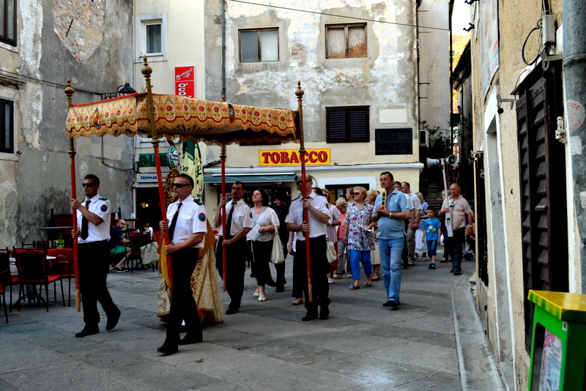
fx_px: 684
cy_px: 196
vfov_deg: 31.9
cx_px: 293
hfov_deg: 46.4
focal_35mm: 42
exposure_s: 1/60
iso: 720
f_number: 8
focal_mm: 28
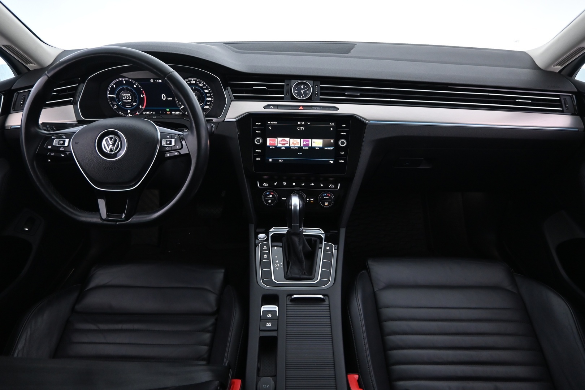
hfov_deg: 73.7
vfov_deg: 53.1
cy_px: 195
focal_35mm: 24
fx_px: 390
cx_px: 292
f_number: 3.5
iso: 1100
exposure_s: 1/25
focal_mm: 16
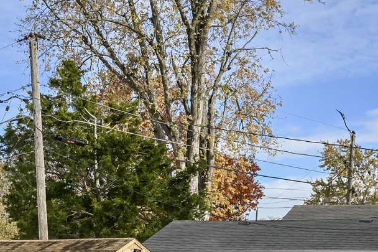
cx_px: 76
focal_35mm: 64
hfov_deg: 30.7
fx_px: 672
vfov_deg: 19.8
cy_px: 310
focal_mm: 16
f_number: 7.1
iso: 100
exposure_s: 1/400
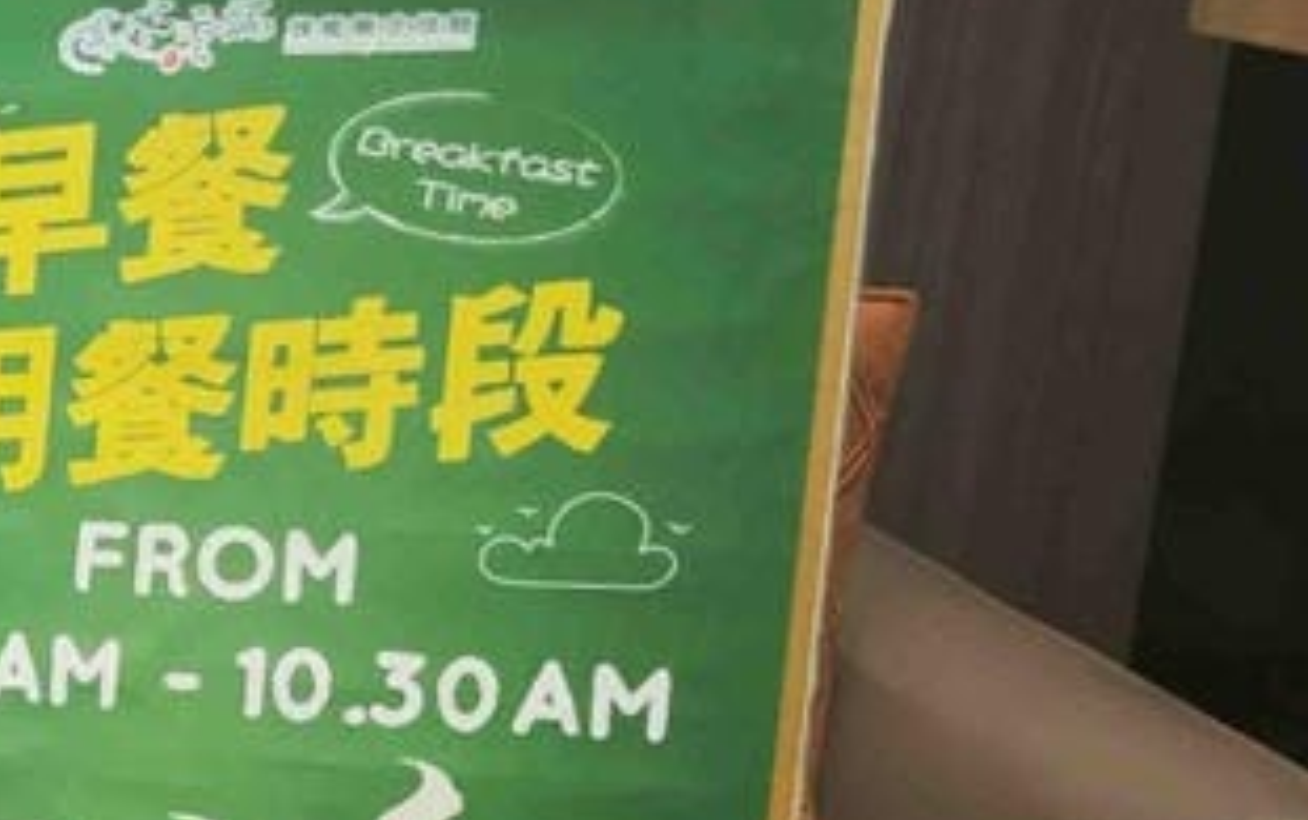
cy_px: 959
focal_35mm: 94
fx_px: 3354
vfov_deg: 13.6
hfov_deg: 17.3
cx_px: -1144
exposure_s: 1/360
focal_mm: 8.72
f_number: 1.63
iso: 2000
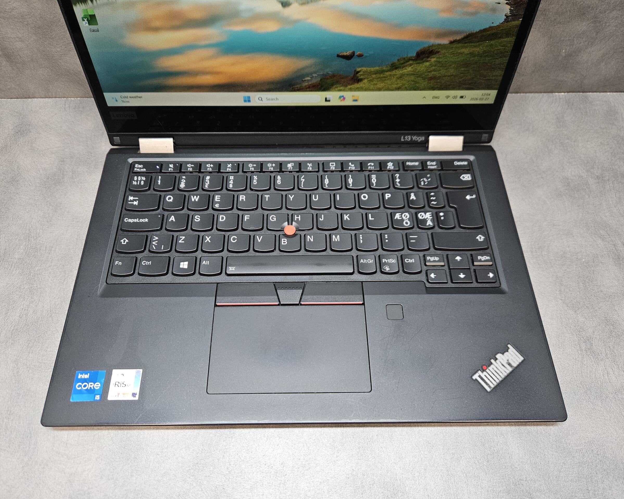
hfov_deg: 70.3
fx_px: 443
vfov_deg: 58.8
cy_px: 250
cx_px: 308
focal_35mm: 24
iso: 400
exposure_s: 1/200
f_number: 1.8
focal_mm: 5.4
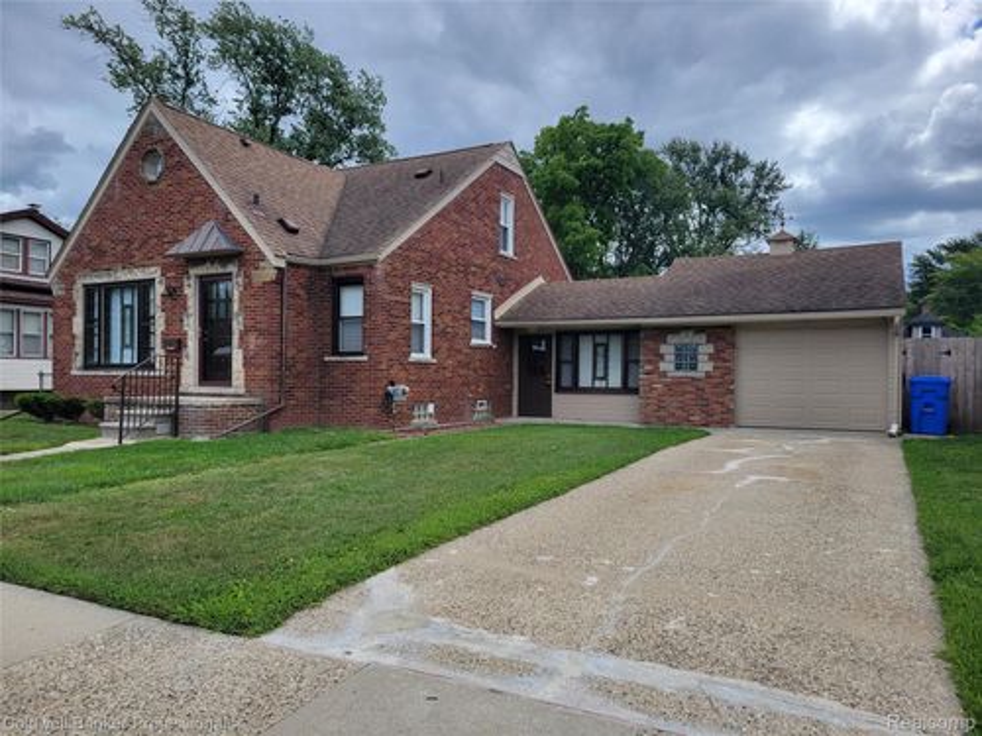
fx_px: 738
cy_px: 368
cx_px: 491
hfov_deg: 67.3
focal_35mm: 26
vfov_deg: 53.1
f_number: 1.8
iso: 40
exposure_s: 1/2032
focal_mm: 5.4
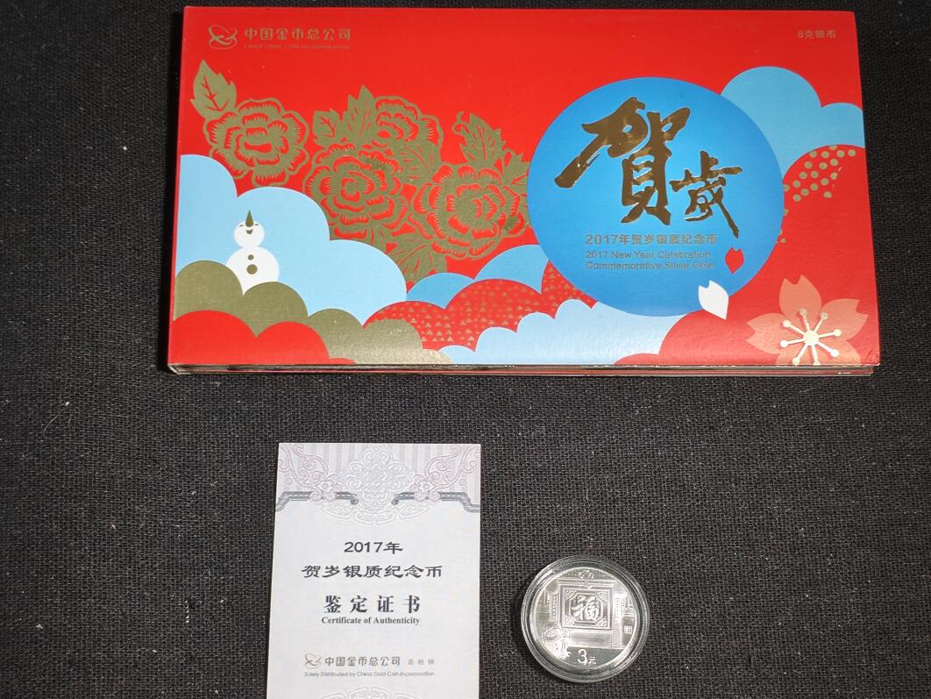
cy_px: 380
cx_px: 537
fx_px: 1560
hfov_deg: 33.2
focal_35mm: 58
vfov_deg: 25.2
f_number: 1.5
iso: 50
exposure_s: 1/120
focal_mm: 4.94
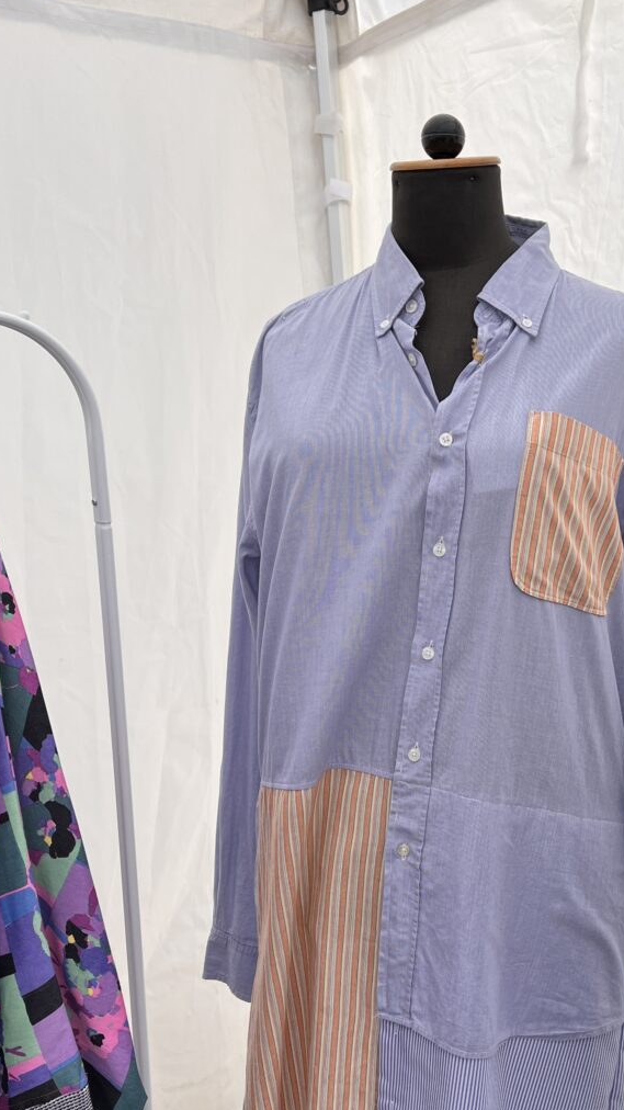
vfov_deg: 47.1
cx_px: 427
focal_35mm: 43
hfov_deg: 27.5
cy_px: 658
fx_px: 1265
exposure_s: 1/213
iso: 40
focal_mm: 5.1
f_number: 1.6
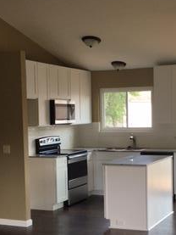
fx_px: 454
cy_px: 150
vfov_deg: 28.8
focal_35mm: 67
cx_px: 106
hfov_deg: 21.9
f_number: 2.2
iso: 32
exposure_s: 1/60
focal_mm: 4.15
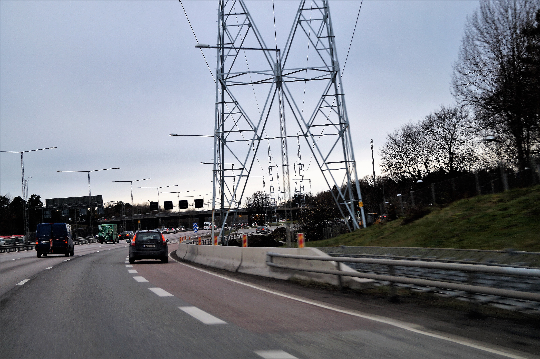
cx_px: 270
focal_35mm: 52
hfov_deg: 37.9
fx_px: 787
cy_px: 180
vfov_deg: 25.7
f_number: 5
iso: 100
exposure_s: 1/60
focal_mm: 35
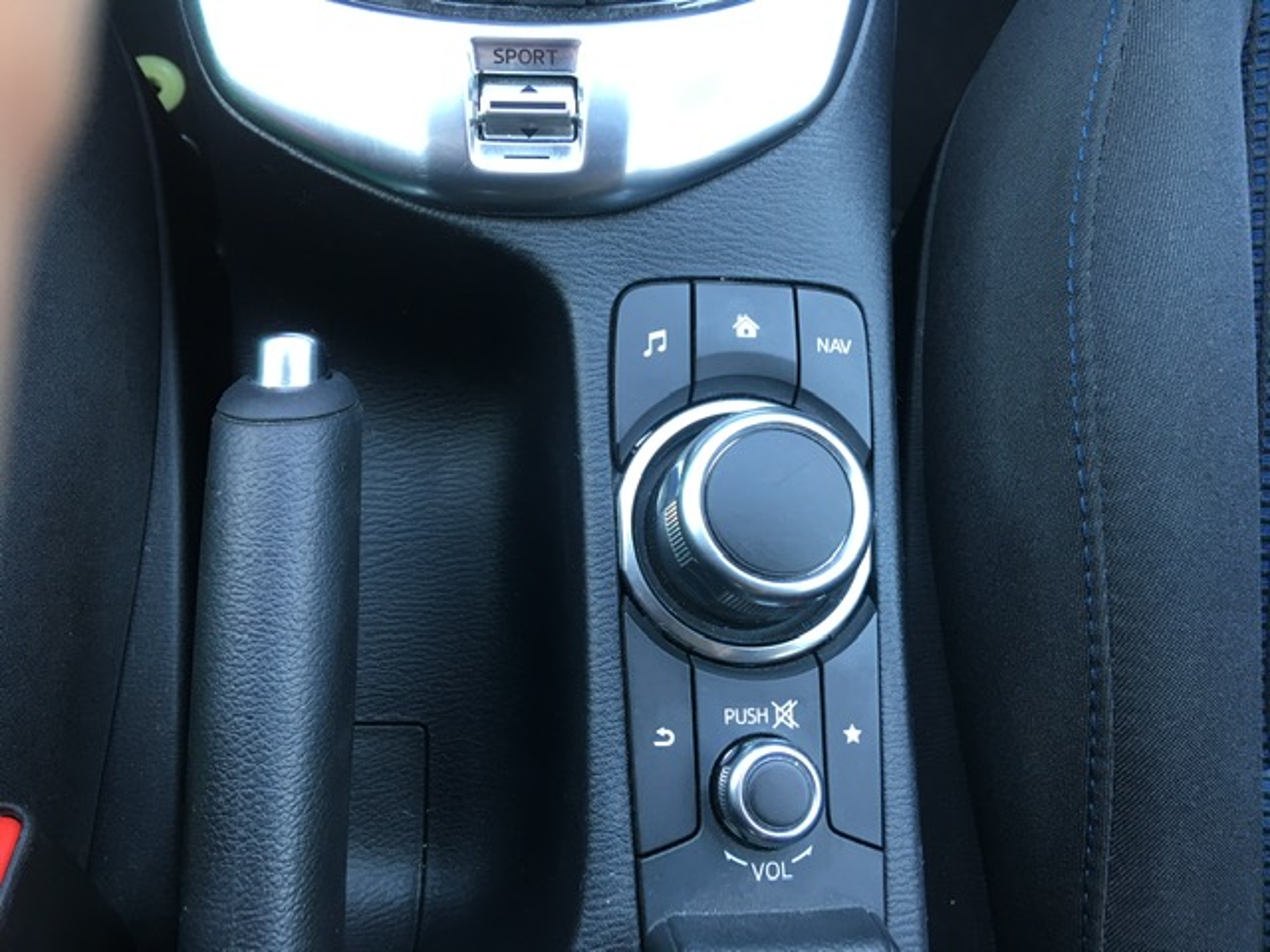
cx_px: 635
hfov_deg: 61.7
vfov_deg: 48.2
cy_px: 476
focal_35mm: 29
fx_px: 1064
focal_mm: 4.15
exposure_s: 1/30
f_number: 2.2
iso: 64
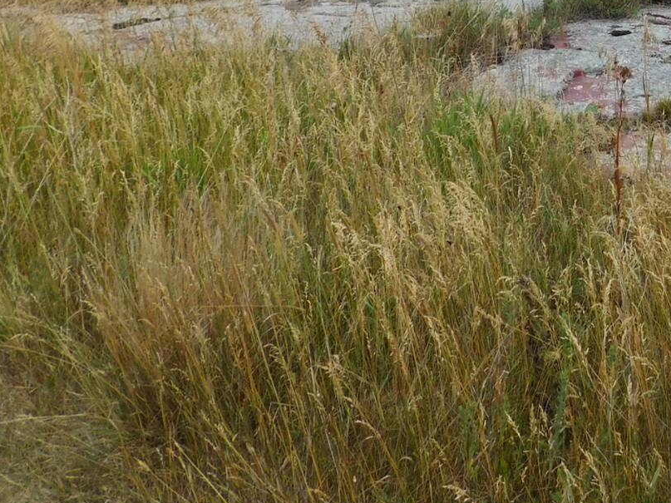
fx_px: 1105
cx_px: 644
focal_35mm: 57
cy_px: -12
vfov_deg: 24.4
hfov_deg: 31.6
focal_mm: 4
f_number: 6
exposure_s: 1/400
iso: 125
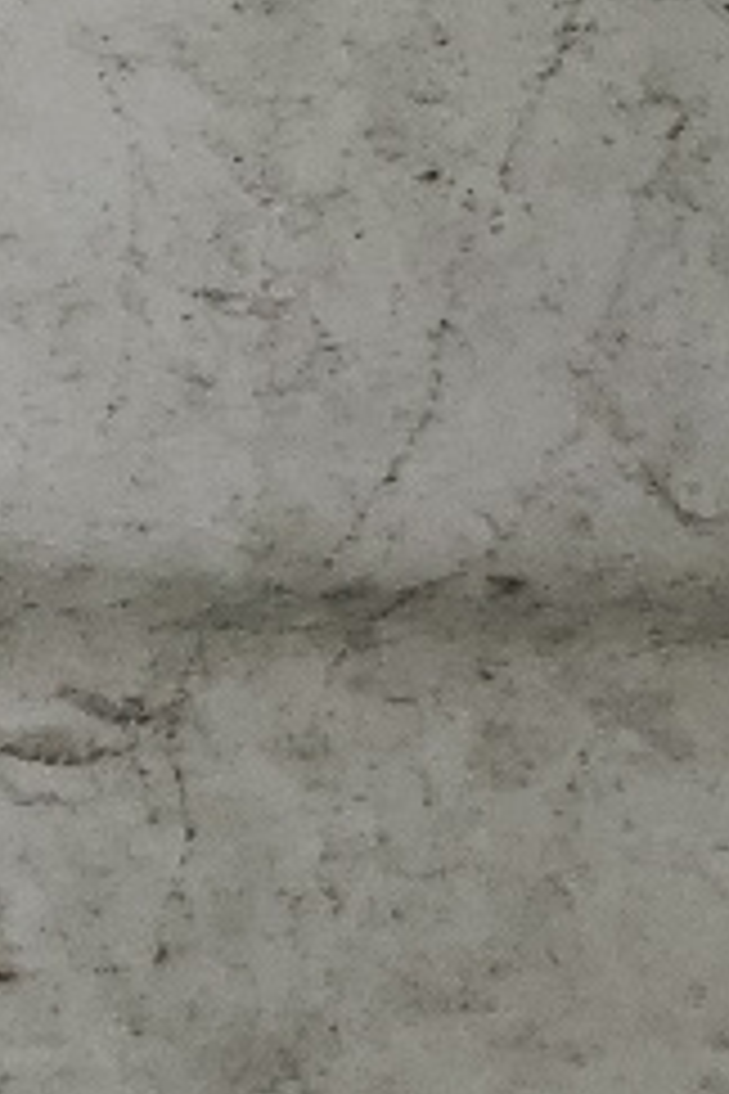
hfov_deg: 6.0
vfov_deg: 10.8
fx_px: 5406
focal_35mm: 178
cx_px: -2529
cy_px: -869
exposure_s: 1/625
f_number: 1.5
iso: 50
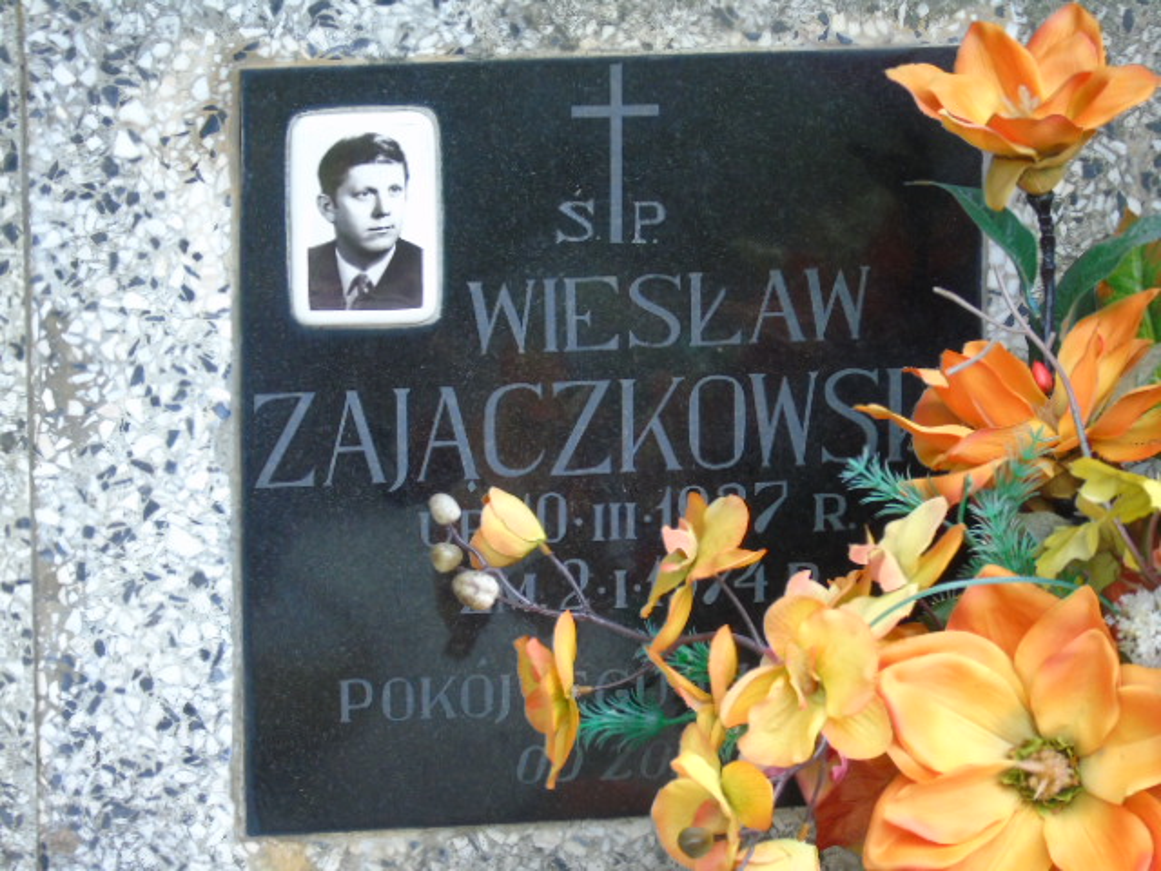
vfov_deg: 9.2
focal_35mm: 162
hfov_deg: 12.2
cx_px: 580
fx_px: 5433
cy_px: 436
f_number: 4.9
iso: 400
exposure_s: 1/80
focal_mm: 29
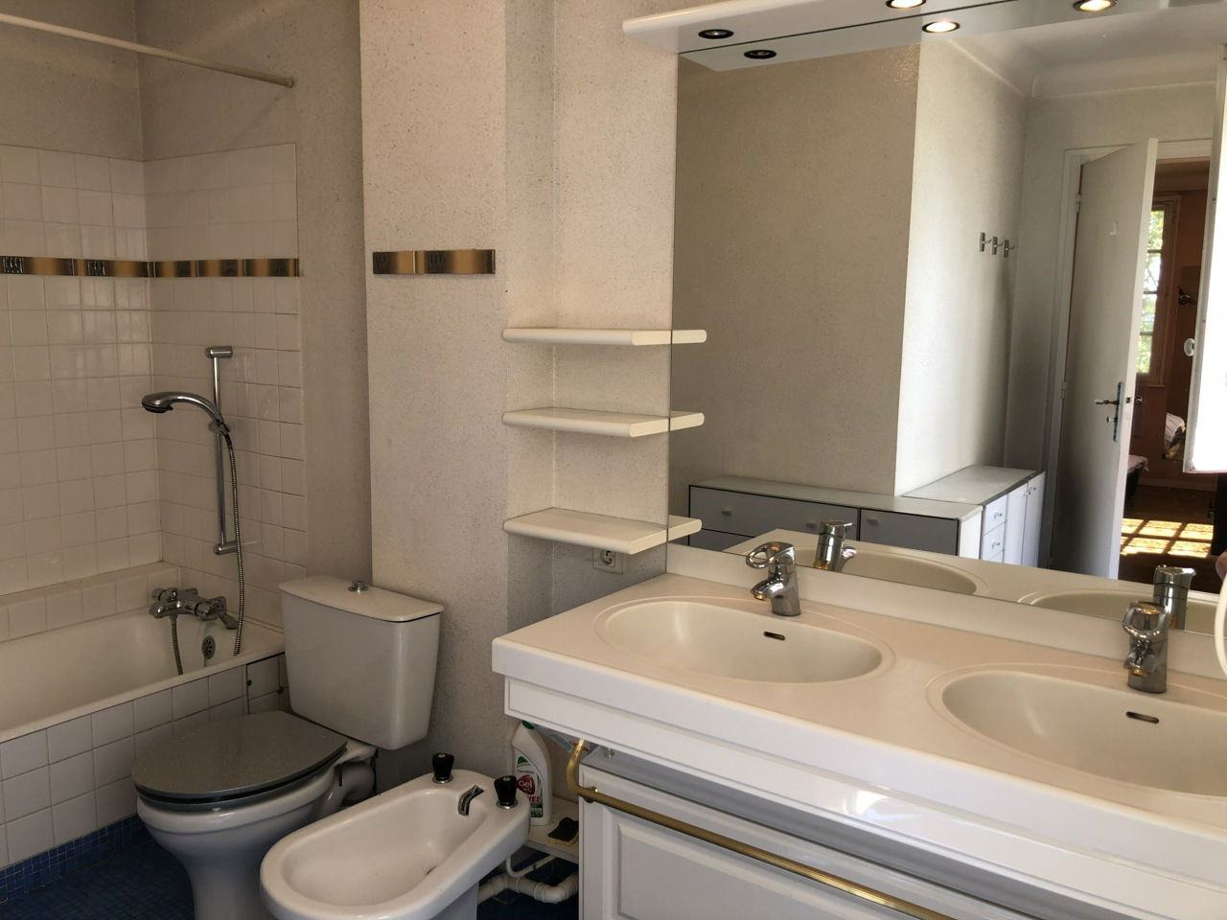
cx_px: 614
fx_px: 992
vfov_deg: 49.7
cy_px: 460
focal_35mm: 28
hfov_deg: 63.4
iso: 25
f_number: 1.8
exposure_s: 1/100
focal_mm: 3.99
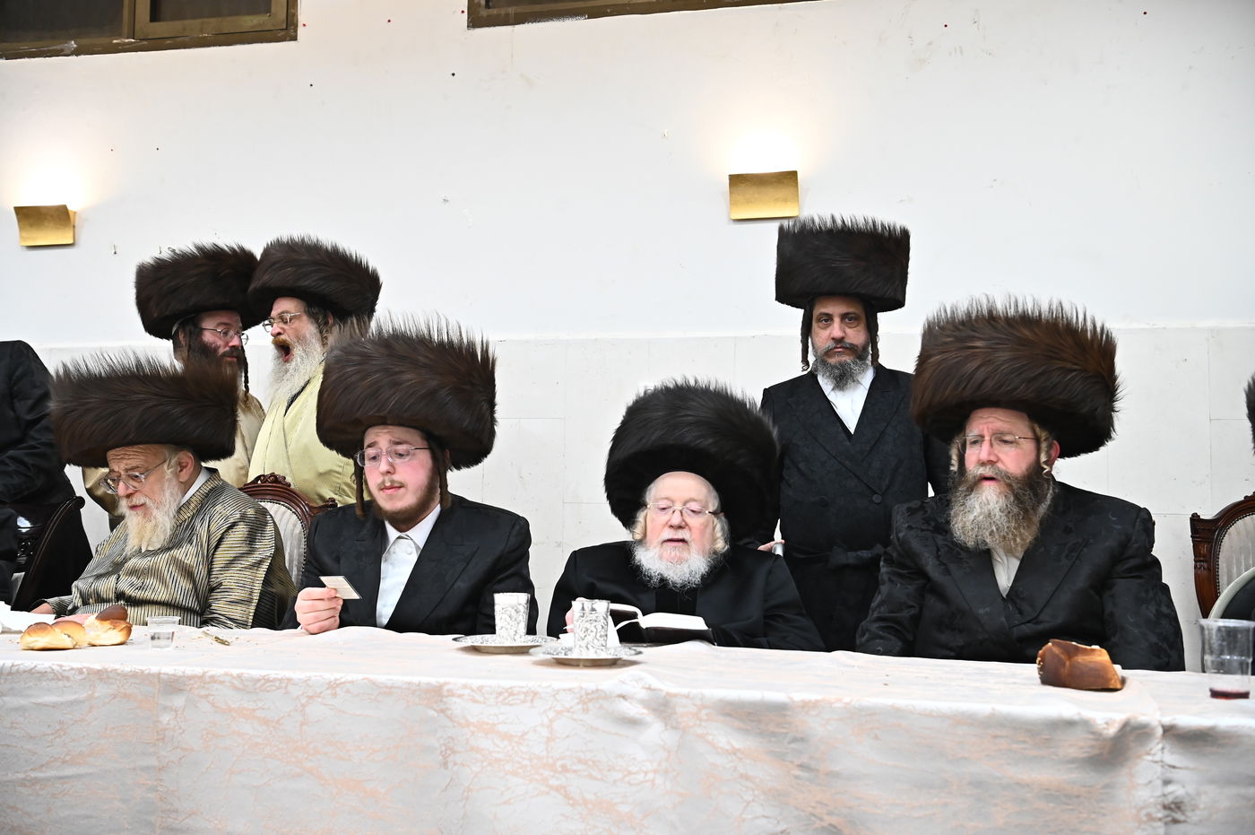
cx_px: 628
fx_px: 1254
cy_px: 418
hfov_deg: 53.2
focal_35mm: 36
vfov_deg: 36.8
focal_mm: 36
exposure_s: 1/200
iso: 2500
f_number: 5
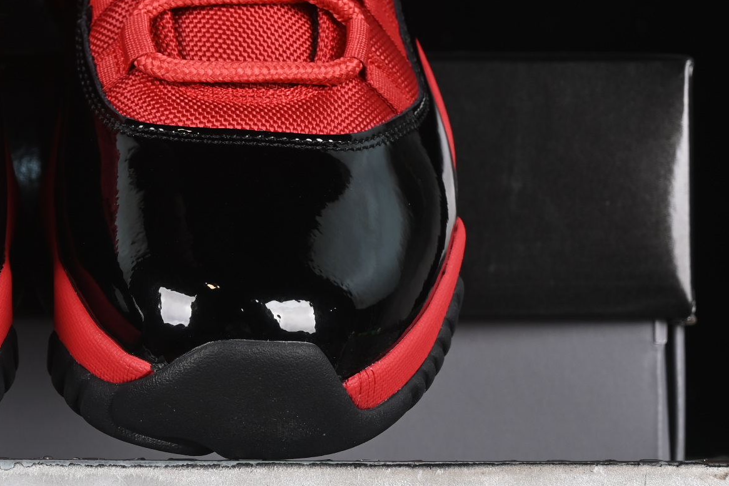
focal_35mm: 179
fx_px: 3625
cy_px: 97
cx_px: 24
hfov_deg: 11.4
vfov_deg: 7.7
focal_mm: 50
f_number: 7.1
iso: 160
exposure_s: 1/80
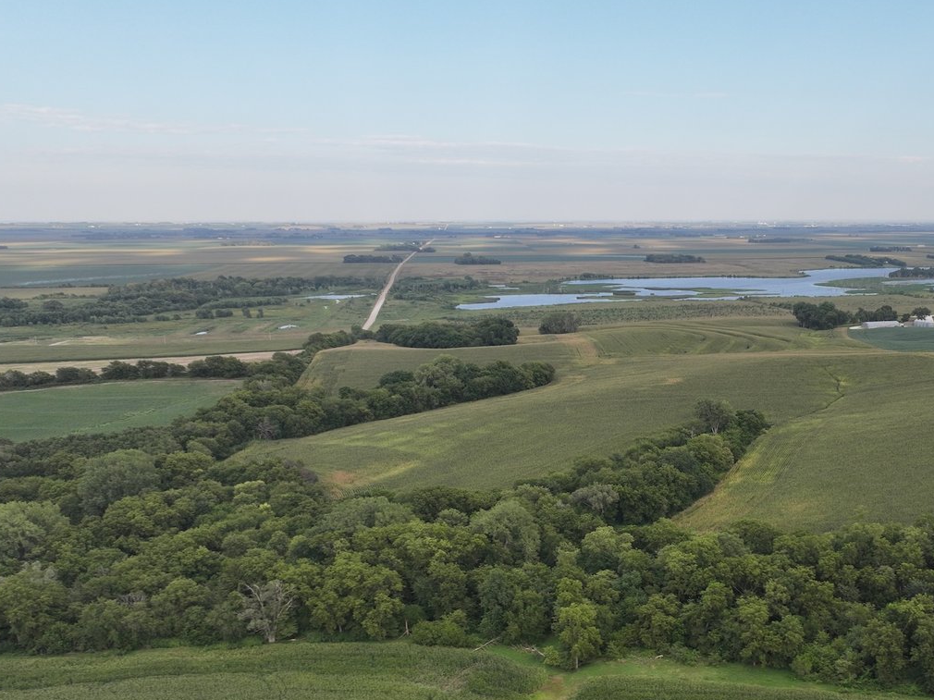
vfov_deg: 39.1
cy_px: 475
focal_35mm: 36
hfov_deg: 49.7
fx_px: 971
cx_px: 676
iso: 160
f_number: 2.8
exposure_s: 1/60
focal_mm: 12.29
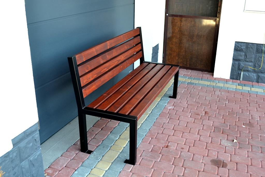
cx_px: 132
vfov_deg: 36.9
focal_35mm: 36
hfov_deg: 53.1
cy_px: 88
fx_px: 265
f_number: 5
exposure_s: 1/100
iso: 400
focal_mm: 24
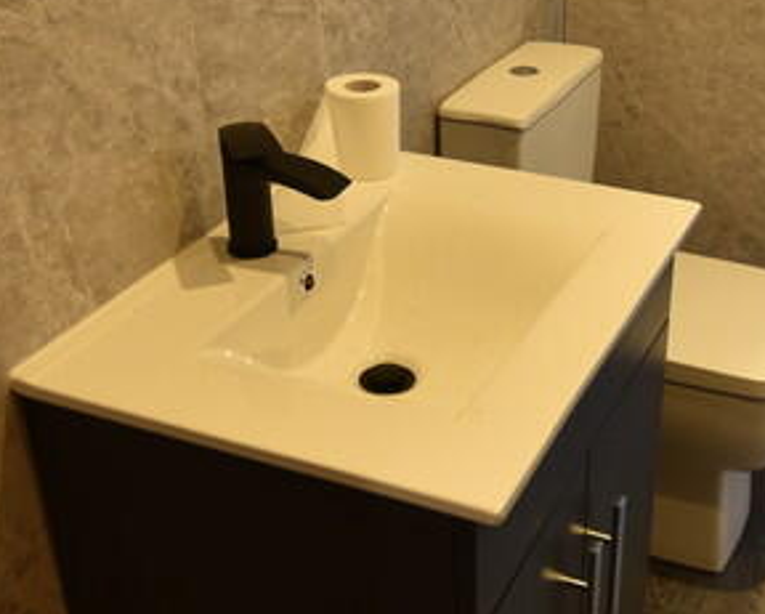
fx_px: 1133
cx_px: 452
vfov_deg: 30.3
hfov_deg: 37.2
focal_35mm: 50
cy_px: 272
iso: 100
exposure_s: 1/15
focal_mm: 10
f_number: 3.5
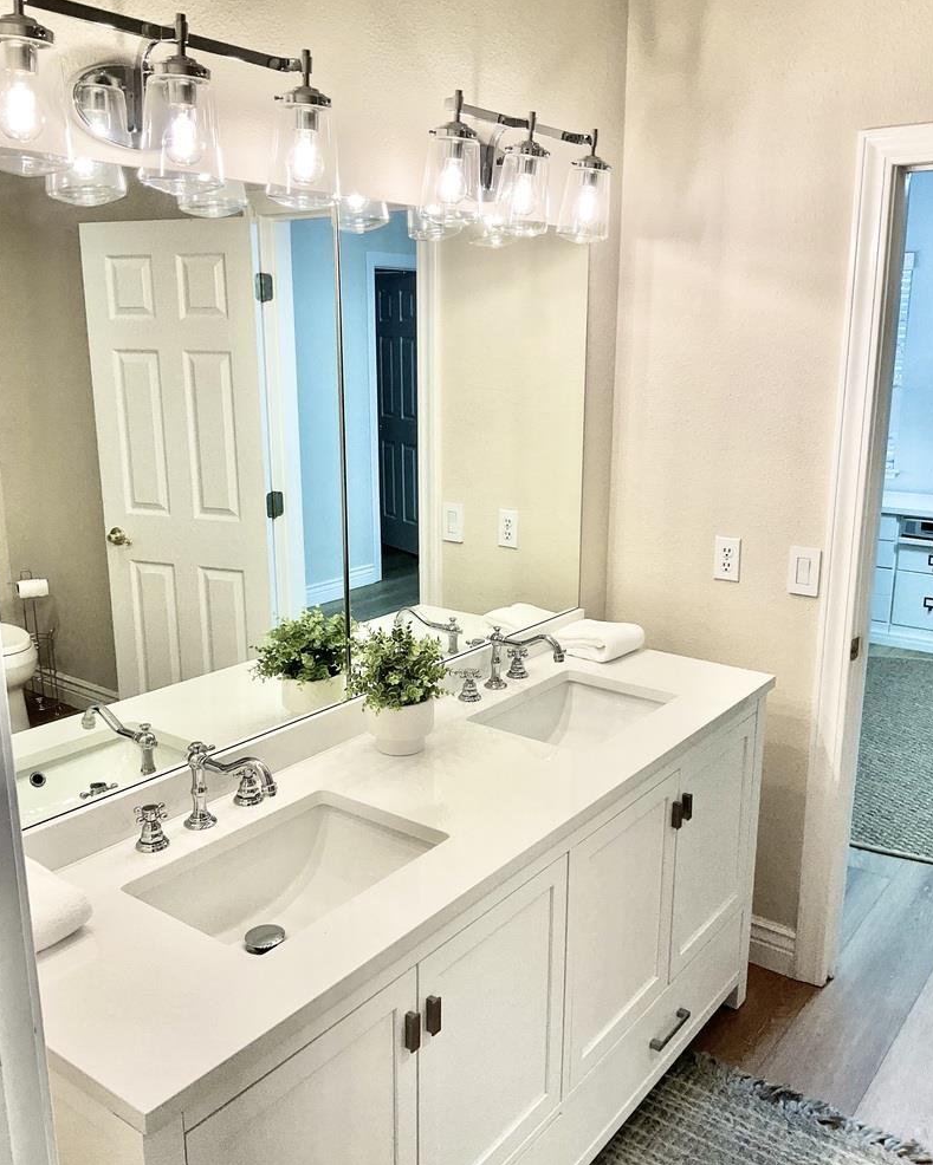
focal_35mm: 31
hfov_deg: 47.1
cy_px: 578
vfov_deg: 57.2
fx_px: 1070
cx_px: 471
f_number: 1.8
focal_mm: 3
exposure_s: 1/120
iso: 32
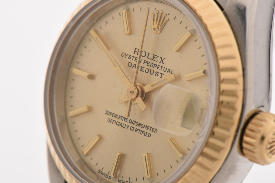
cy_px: 92
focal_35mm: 128
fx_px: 974
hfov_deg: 16.1
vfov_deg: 10.8
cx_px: 138
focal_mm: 85
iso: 100
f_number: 22
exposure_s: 1/100
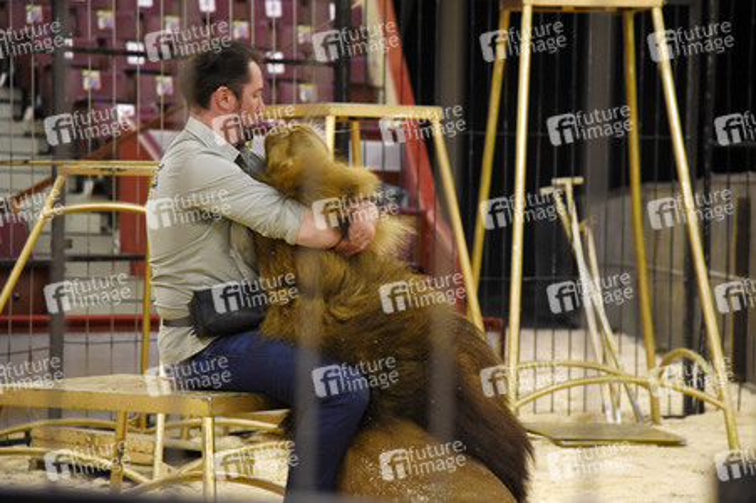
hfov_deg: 17.1
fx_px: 2518
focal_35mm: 120
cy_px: 252
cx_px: 378
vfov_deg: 11.4
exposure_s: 1/50
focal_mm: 120
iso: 3200
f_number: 4.5
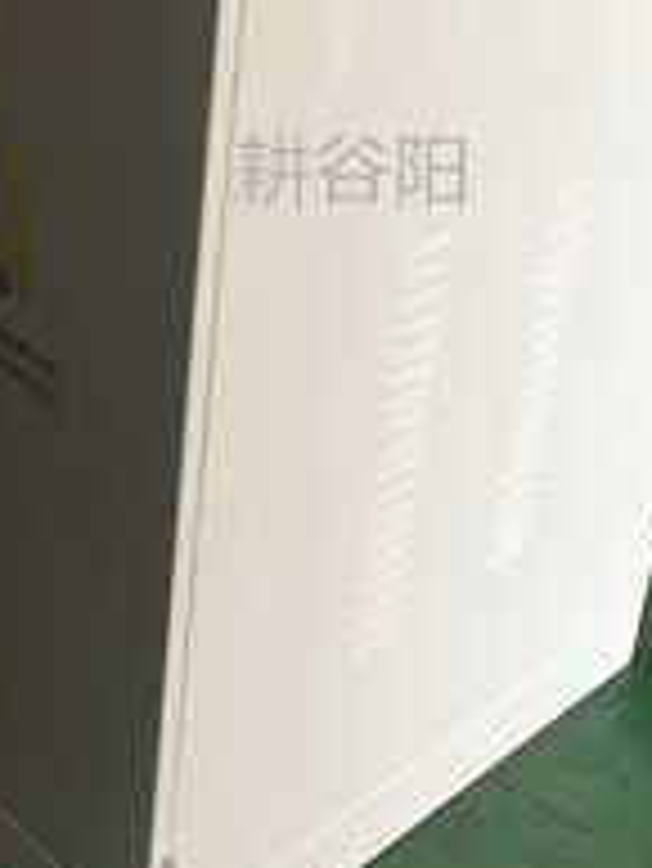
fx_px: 1505
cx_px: 189
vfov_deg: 31.4
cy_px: 180
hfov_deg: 24.3
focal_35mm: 60
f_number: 2.2
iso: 32
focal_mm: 4.15
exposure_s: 1/40
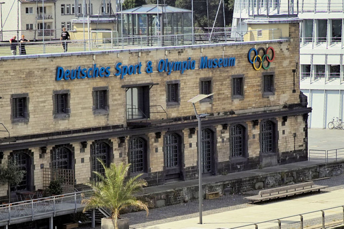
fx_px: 1710
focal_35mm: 179
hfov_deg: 11.5
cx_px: 172
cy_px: 114
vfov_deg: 7.7
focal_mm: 105
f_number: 8
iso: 100
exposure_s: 1/180
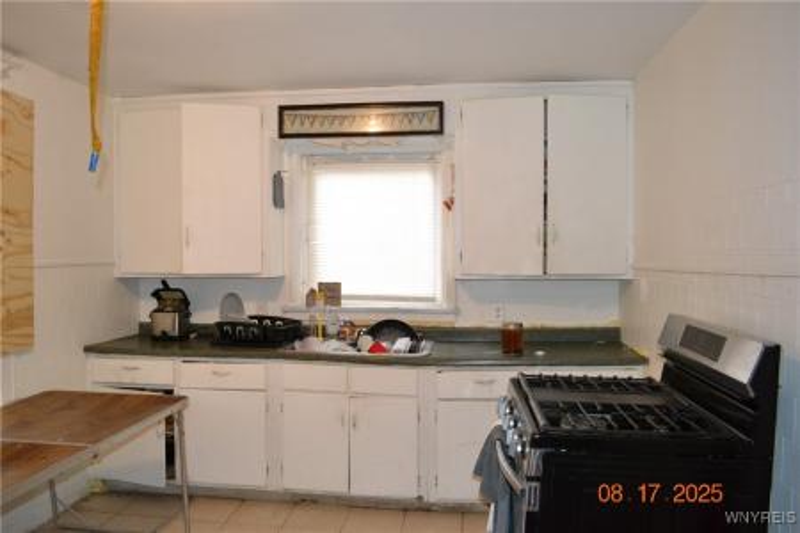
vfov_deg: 47.9
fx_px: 600
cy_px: 266
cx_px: 400
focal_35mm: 27
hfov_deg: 67.4
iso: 1400
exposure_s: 1/60
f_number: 3.5
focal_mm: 18
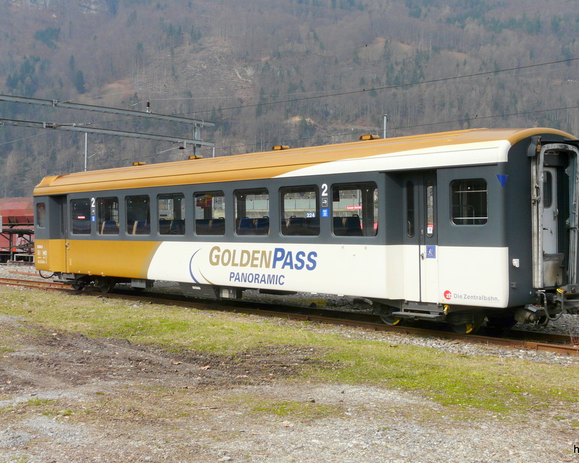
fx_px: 874
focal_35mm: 51
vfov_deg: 29.7
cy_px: 232
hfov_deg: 36.6
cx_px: 310
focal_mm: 7.9
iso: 100
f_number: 5.6
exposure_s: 1/500
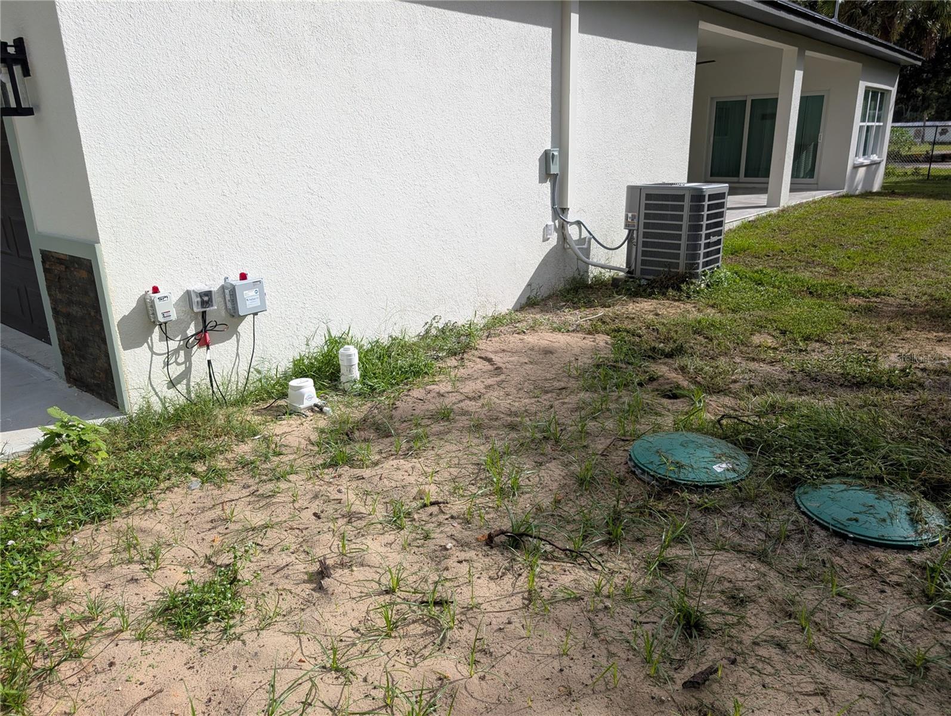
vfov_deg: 56.9
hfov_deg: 71.5
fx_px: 660
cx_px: 476
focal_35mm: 24
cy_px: 358
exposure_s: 1/1290
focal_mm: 6.9
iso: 29
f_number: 1.68
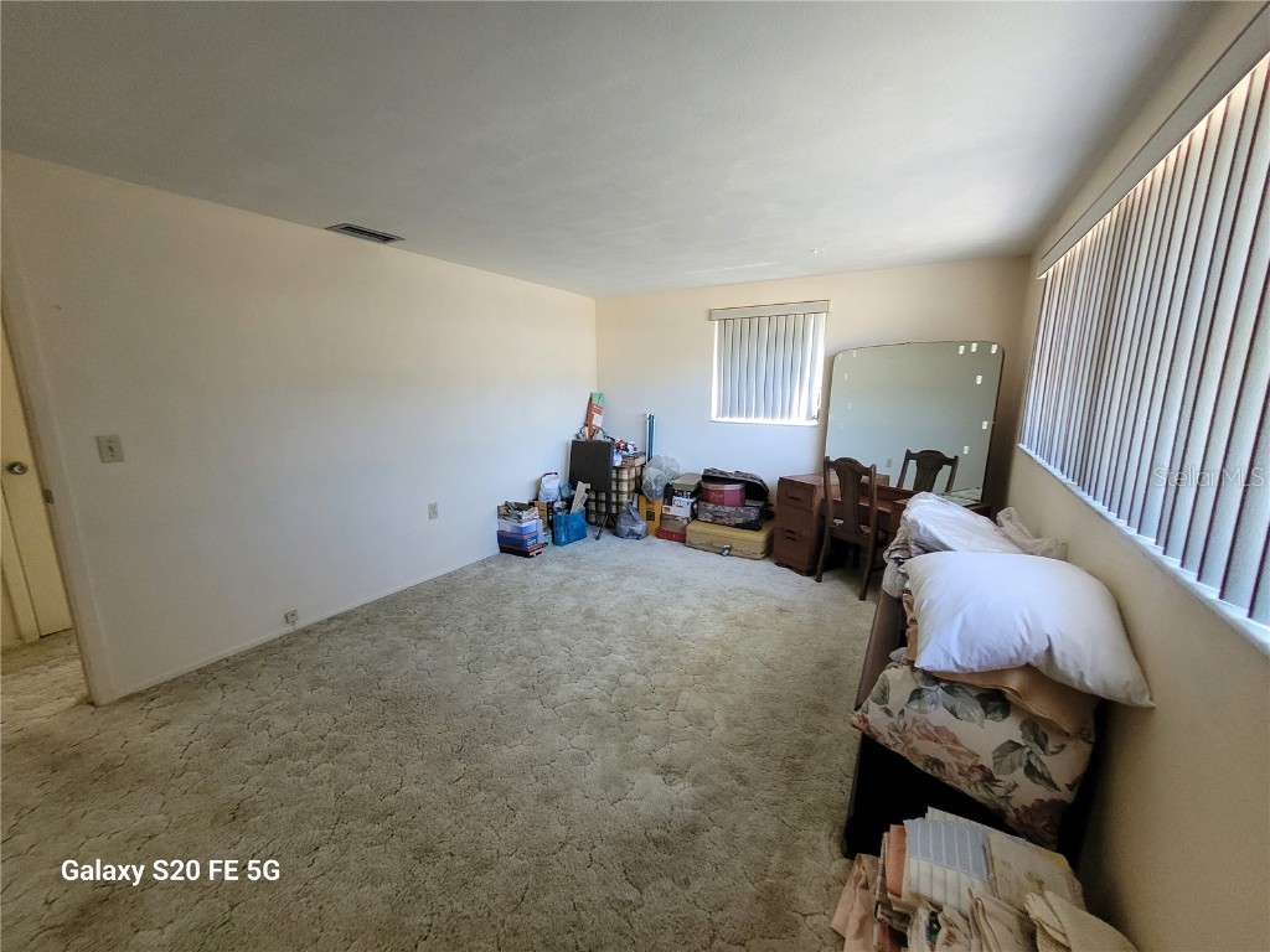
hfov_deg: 106.2
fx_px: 477
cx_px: 635
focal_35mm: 13
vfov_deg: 89.9
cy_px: 476
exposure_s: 1/60
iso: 320
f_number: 2.2
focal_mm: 1.74
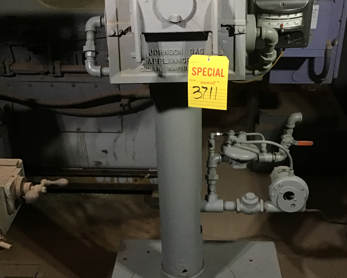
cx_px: 181
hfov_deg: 39.5
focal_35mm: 47
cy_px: 149
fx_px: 483
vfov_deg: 32.1
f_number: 2.4
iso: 125
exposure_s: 1/30
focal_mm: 3.3
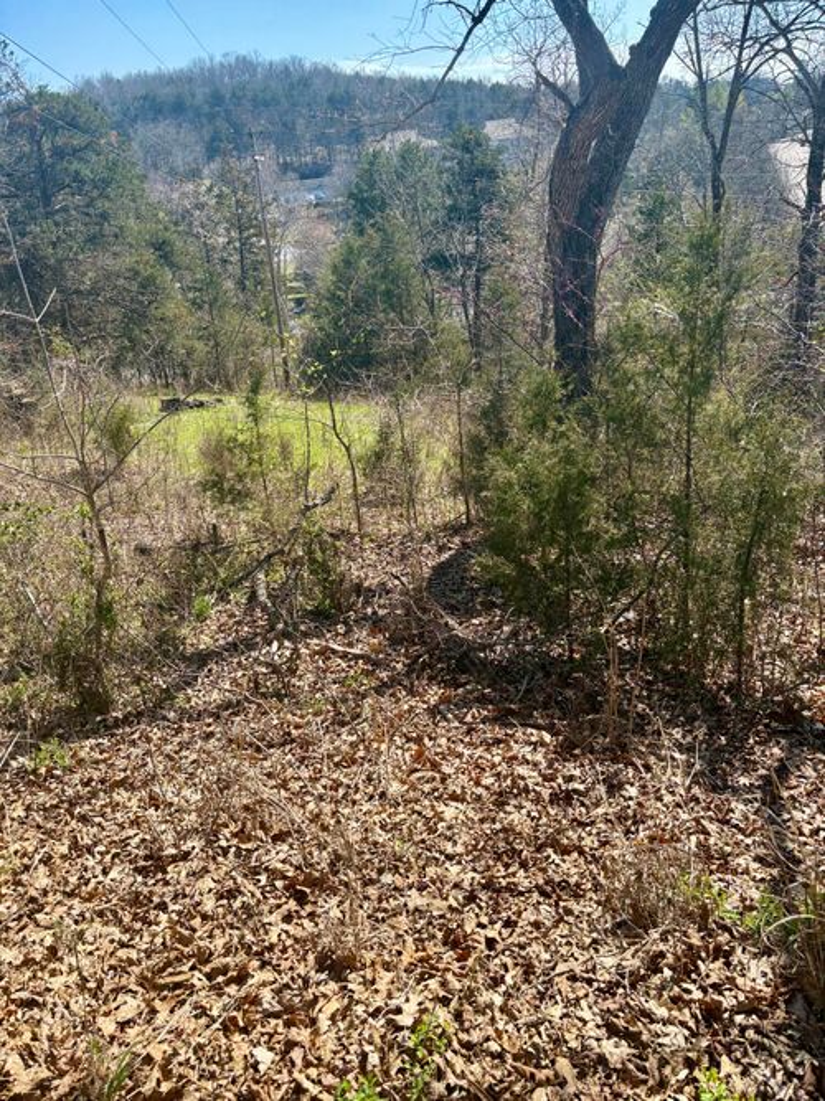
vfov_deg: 67.3
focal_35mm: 26
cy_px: 550
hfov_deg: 53.0
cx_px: 412
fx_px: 826
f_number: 1.6
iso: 64
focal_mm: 5.96
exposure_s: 1/1848
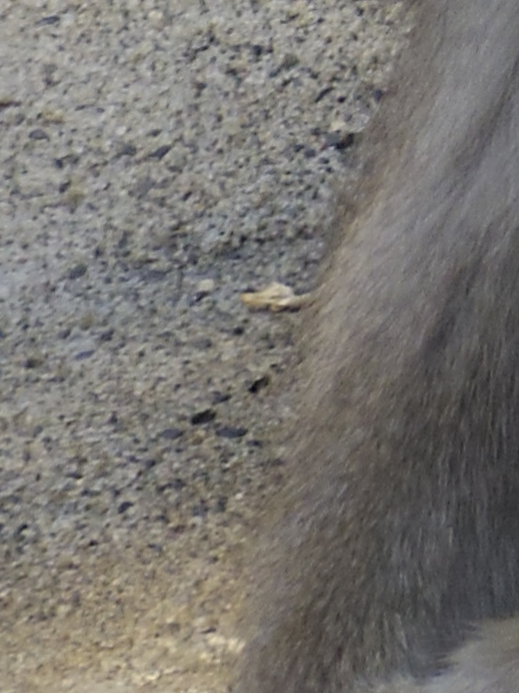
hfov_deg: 0.9
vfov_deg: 1.2
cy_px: -1128
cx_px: 1116
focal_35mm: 1631
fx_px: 32605
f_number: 5.6
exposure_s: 1/250
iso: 160
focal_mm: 45
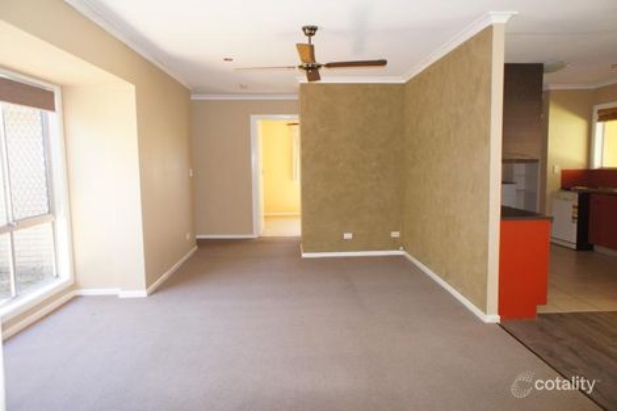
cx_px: 308
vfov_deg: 53.1
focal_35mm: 24
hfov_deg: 73.8
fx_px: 411
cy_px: 206
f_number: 3.5
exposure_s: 1/60
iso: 800
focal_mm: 16
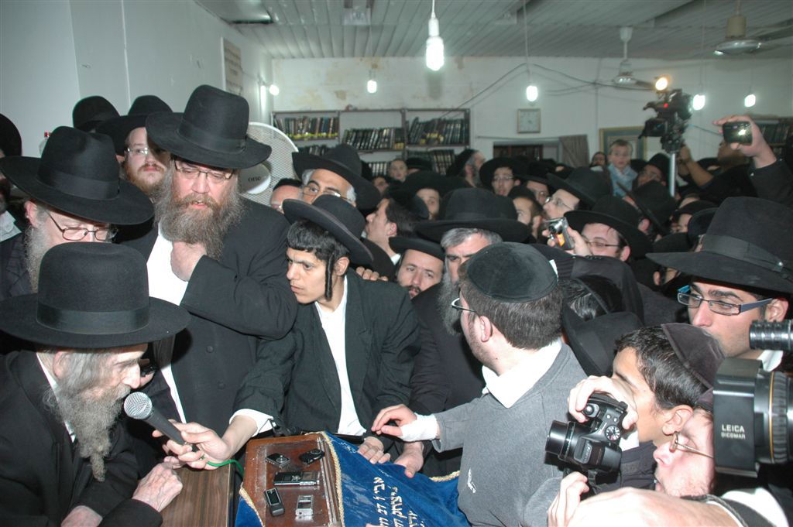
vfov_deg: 39.9
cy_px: 264
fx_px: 726
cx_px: 396
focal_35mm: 33
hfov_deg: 57.3
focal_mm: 22
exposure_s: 1/60
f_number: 5
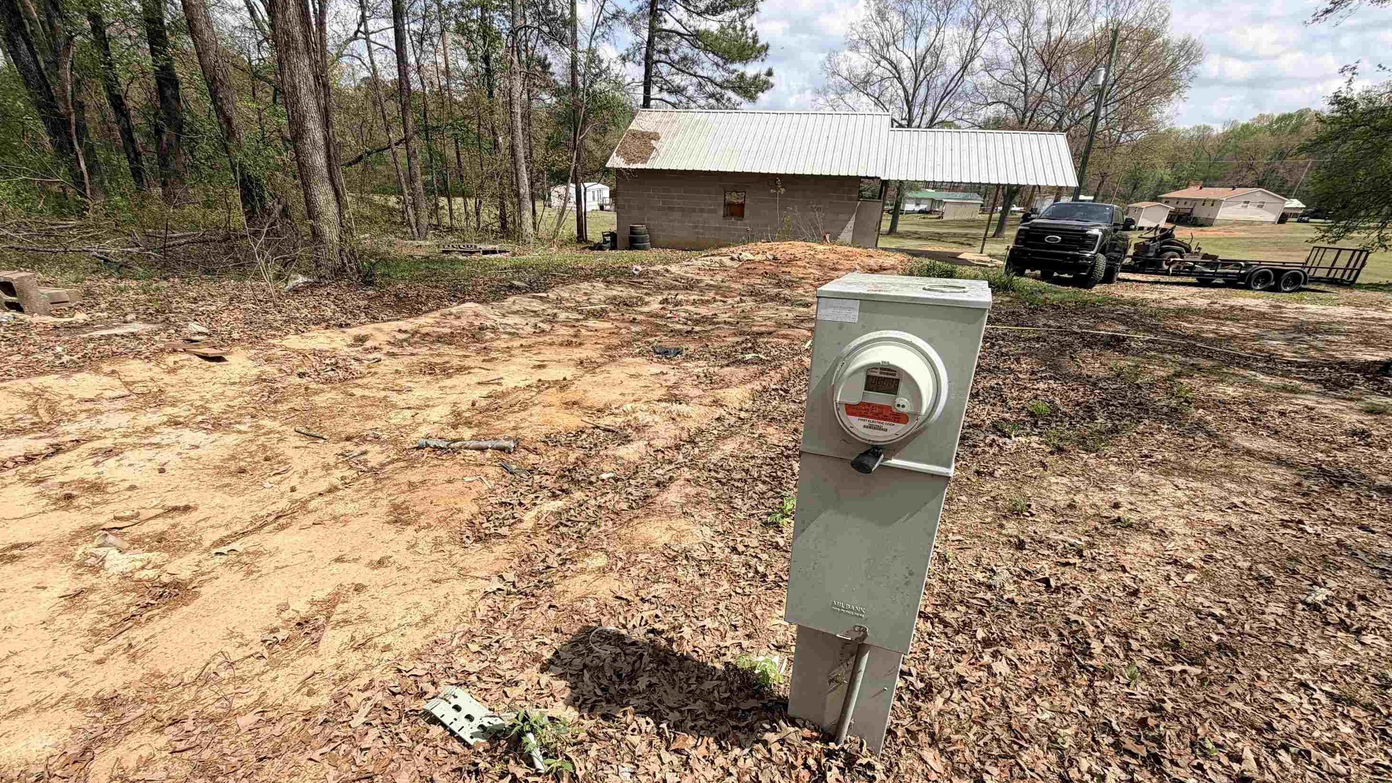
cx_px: 692
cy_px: 490
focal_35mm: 16
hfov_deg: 99.4
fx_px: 591
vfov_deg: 66.1
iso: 20
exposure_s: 1/770
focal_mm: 2.22
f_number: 2.2
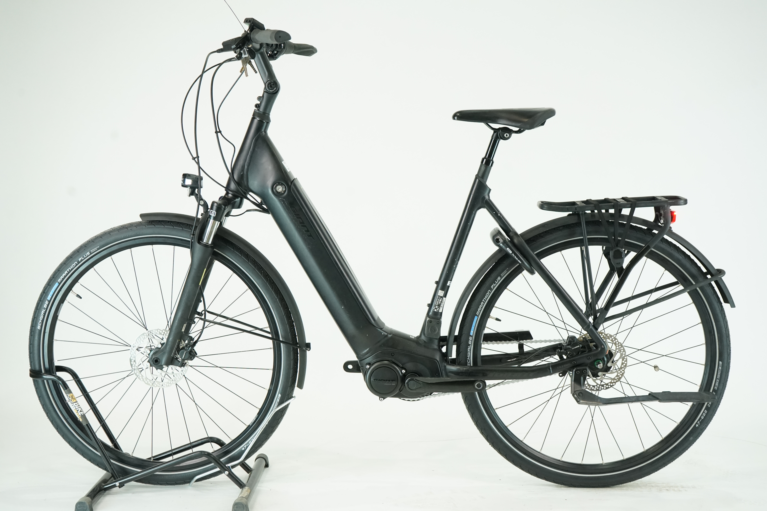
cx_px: 384
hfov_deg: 41.9
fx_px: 1001
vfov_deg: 28.6
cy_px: 256
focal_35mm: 47
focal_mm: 47
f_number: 6.3
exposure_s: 1/200
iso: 2500
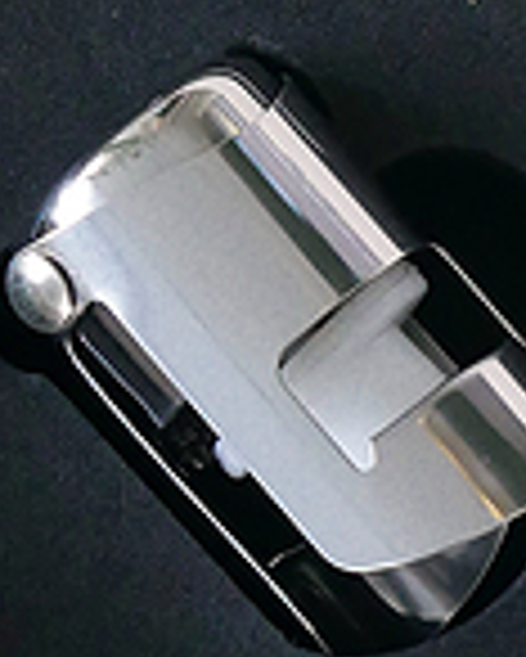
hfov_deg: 3.1
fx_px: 9661
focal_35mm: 497
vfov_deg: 3.9
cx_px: 72
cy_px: -475
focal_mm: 34
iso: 640
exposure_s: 1/125
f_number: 2.8
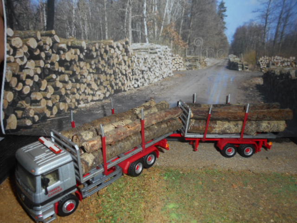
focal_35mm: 29
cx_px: 148
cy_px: 112
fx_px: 249
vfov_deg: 48.2
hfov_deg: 61.7
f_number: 11.3
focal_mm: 5.2
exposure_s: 1/25
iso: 200
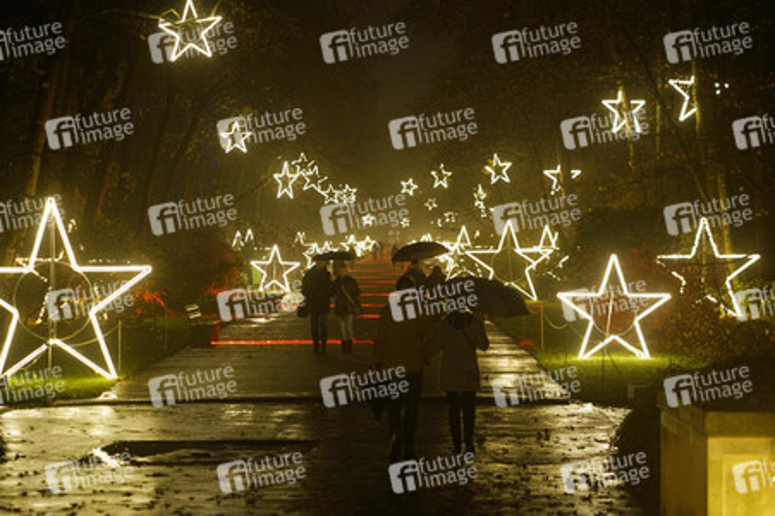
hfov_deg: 23.9
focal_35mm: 85
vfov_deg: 16.0
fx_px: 1828
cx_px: 388
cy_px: 258
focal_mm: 85
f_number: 2.8
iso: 1600
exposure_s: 1/50
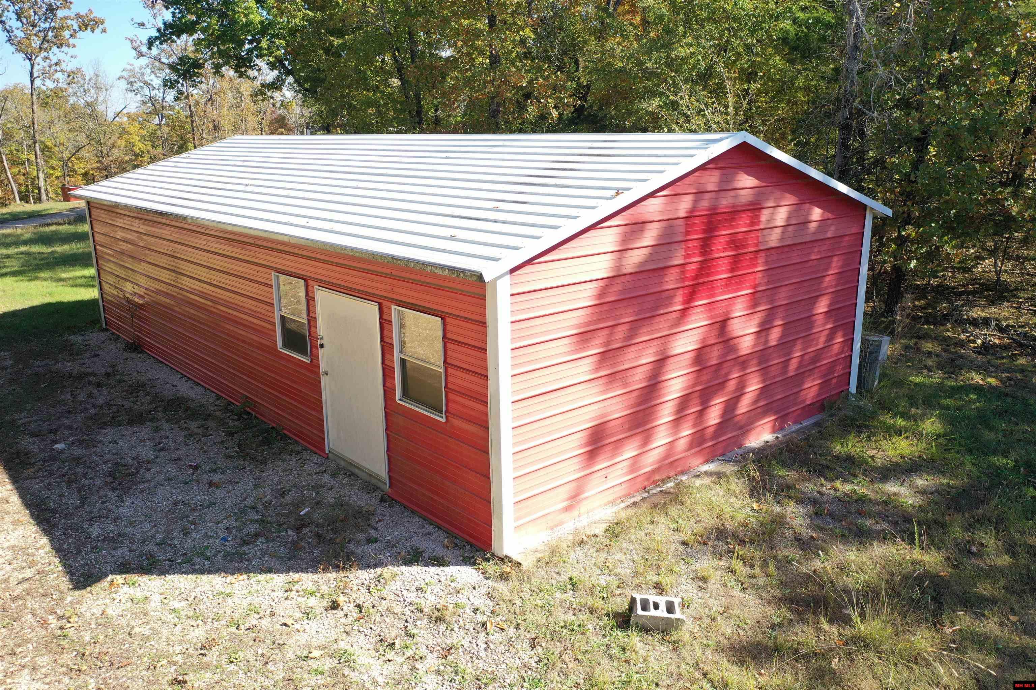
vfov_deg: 46.4
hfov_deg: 65.5
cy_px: 345
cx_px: 518
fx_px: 806
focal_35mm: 28
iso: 120
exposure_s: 1/30
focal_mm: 10.26
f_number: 2.8
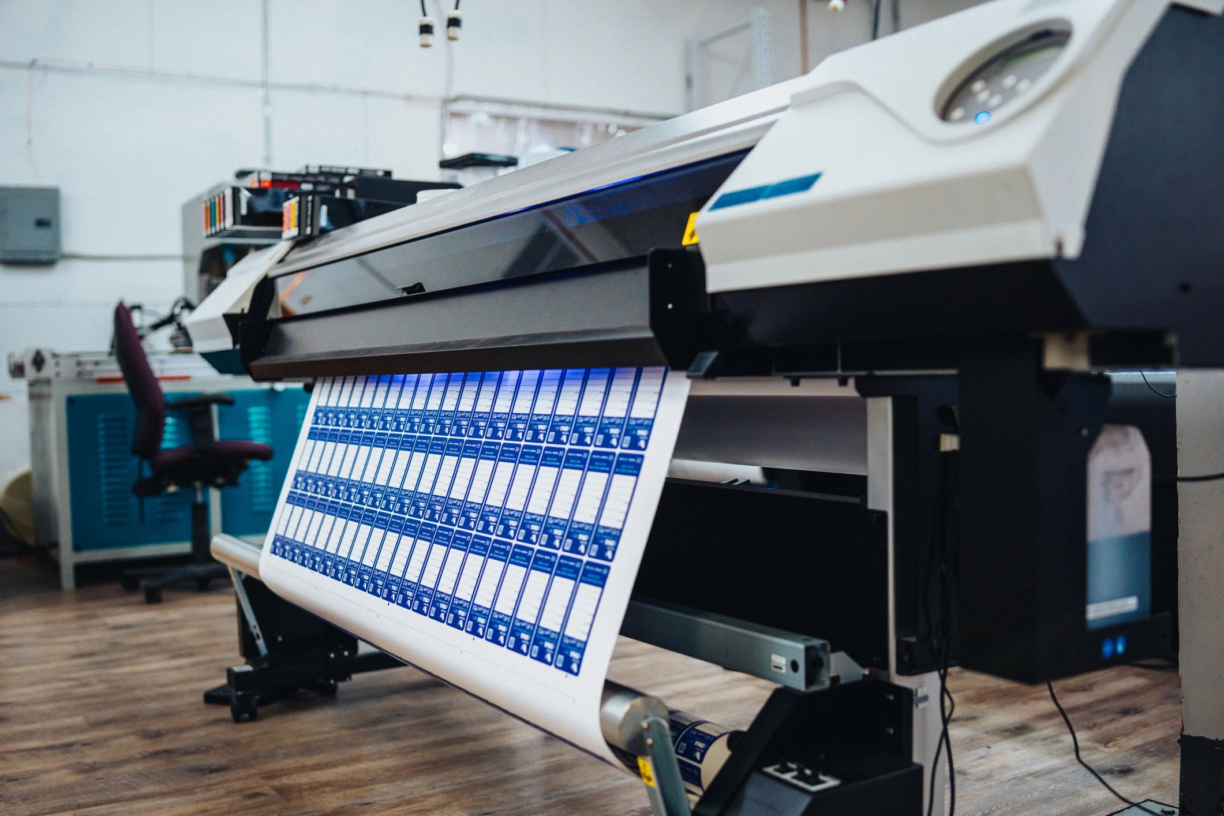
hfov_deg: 54.4
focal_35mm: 35
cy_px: 408
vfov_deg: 37.9
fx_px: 1190
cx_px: 612
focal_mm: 35
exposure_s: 1/640
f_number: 2
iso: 800
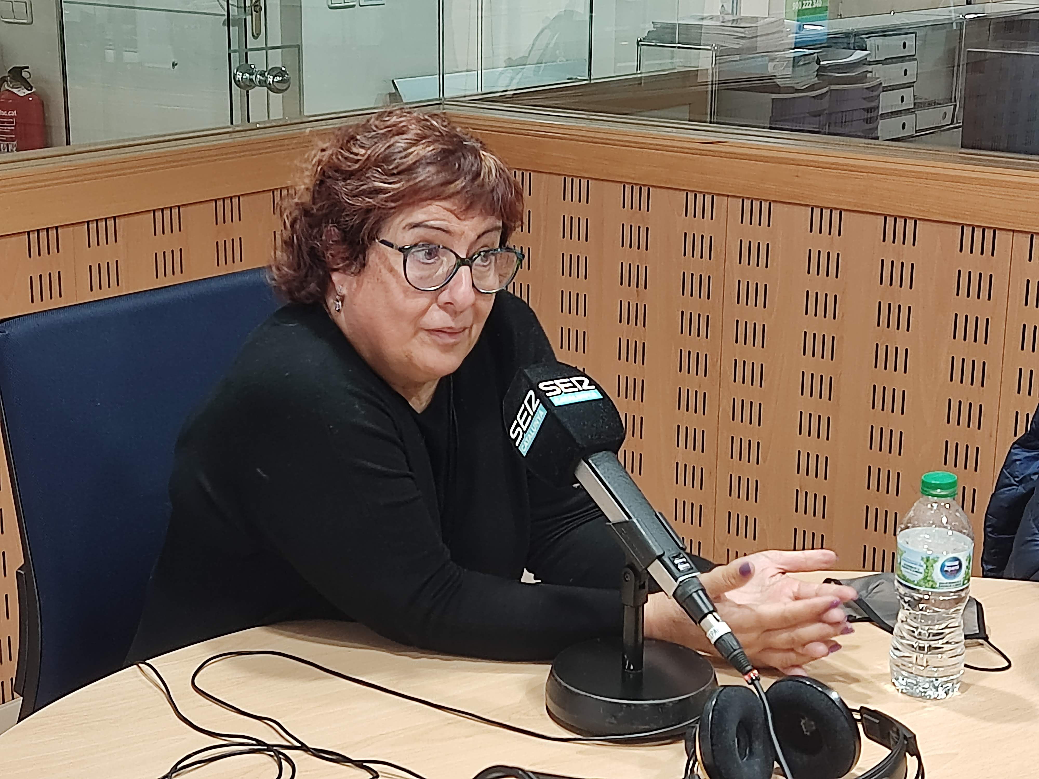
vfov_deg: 23.7
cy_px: 390
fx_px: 1861
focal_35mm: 62
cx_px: 520
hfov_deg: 31.2
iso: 157
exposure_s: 1/50
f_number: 1.79
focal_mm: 4.71
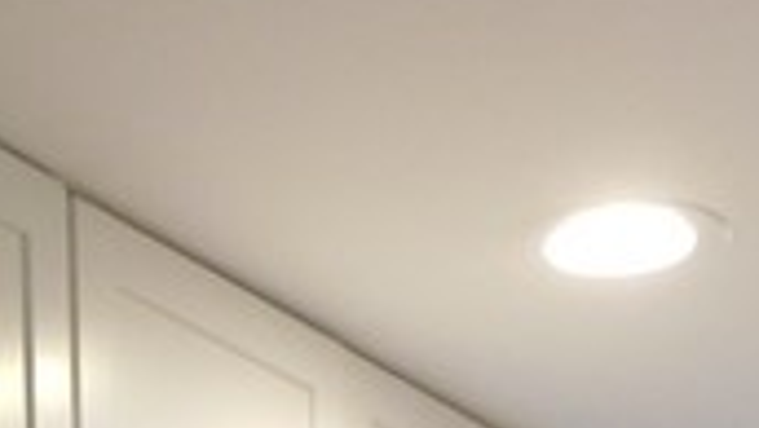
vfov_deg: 6.6
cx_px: 132
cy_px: 1663
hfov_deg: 14.3
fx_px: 3001
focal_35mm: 149
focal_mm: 4
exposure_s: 1/30
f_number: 3
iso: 140
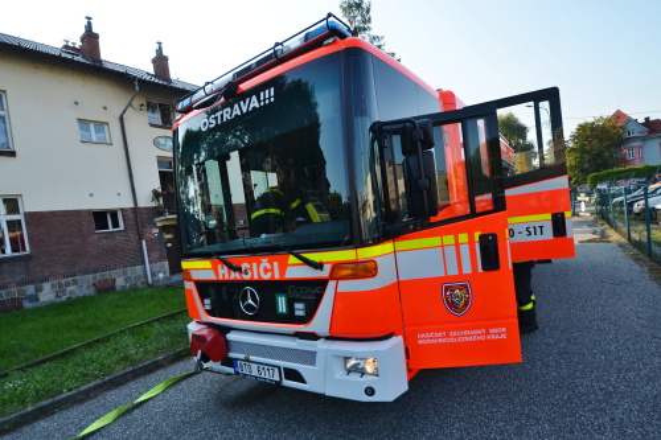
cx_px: 330
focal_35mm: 15
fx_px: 275
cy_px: 220
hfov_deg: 100.4
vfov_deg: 77.3
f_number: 5
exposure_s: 1/200
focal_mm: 10
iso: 100
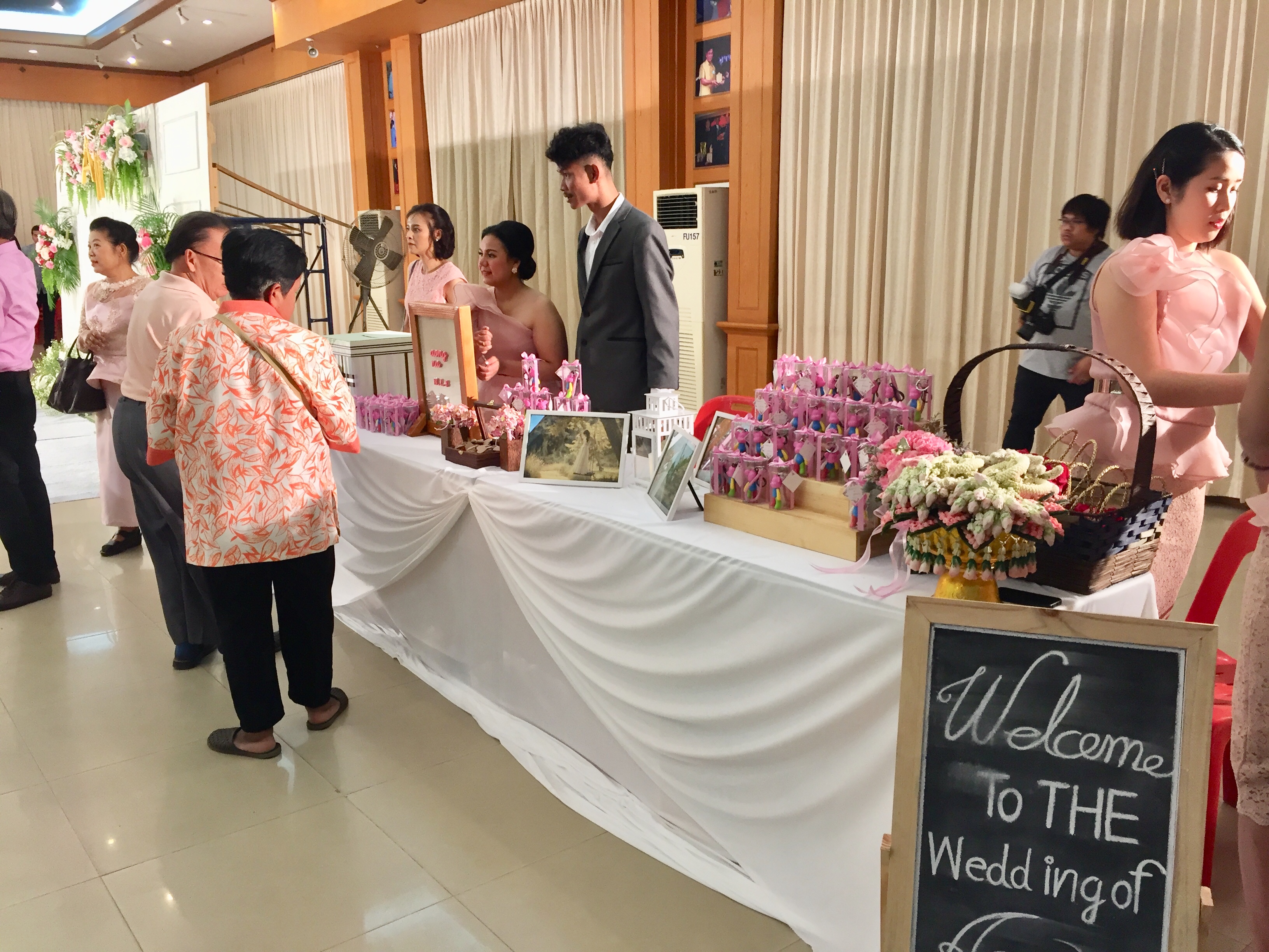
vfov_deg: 48.2
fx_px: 1063
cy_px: 476
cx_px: 634
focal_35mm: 29
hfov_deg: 61.7
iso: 80
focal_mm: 4.15
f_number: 2.2
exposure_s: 1/33
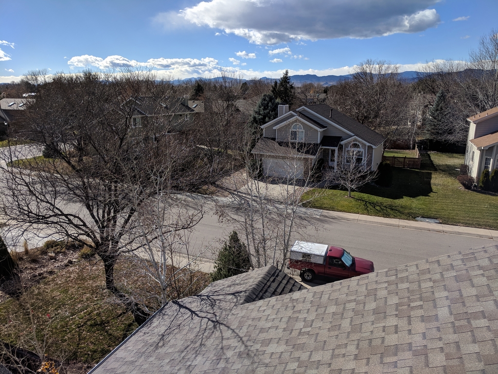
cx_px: 249
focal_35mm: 26
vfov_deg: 53.1
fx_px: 374
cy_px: 187
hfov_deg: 67.3
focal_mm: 4.67
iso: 50
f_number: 2
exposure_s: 1/2584
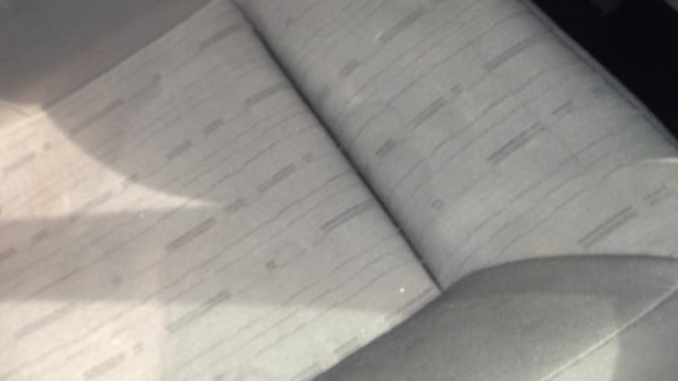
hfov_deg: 27.1
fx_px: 1348
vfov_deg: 15.7
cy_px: -17
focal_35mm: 75
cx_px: 51
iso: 50
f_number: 2.4
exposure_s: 1/60
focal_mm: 4.12
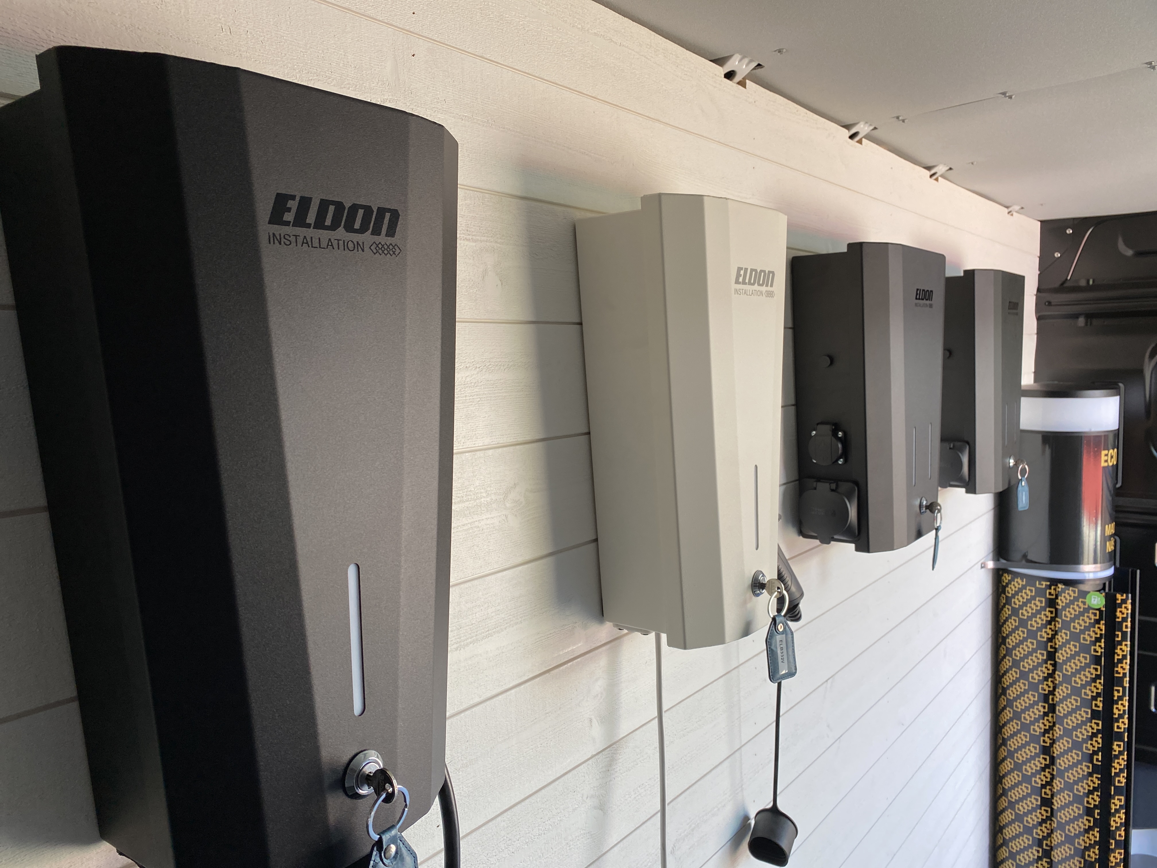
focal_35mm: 26
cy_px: 434
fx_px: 869
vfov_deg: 53.1
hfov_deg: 67.3
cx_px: 578
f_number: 1.8
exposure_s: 1/122
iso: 80
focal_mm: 4.25
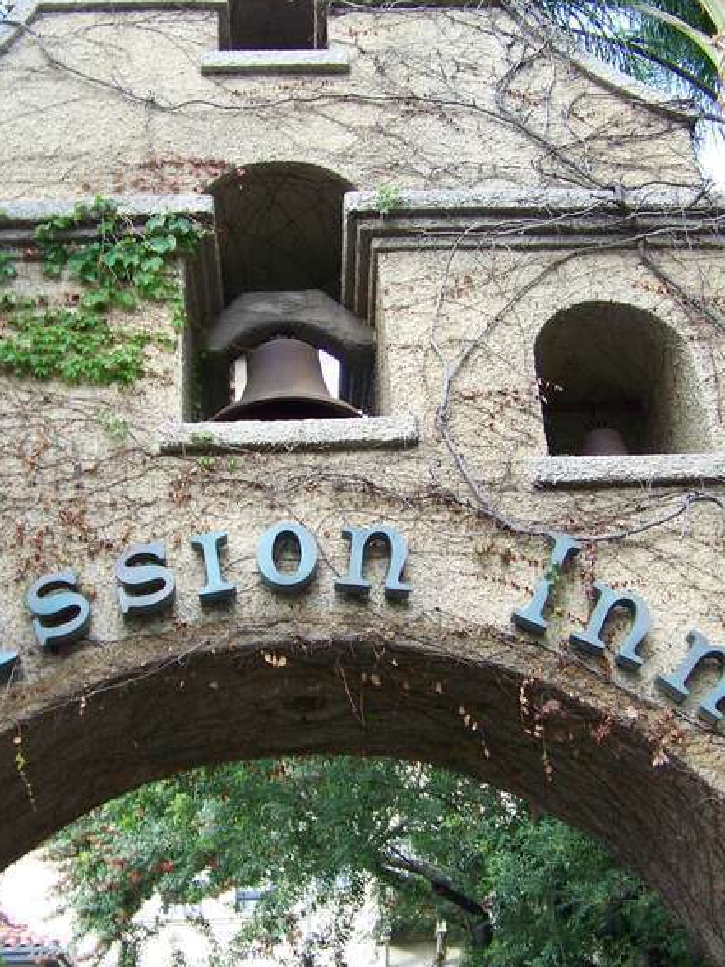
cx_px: 306
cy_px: 477
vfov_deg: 38.9
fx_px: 1368
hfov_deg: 29.6
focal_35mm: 49
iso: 64
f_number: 2.8
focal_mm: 5.85
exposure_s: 1/50
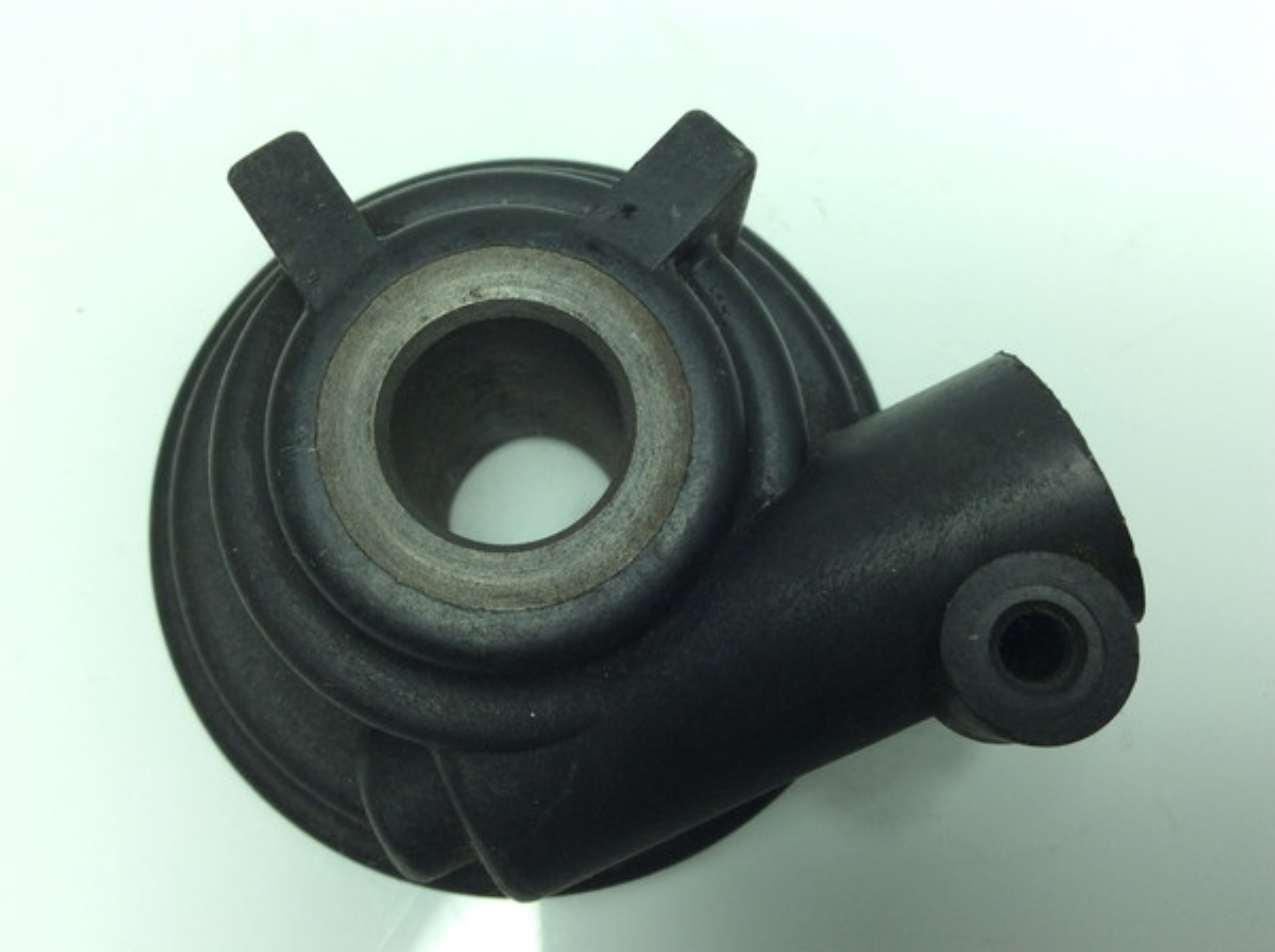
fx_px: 1177
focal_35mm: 32
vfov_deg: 44.0
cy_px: 476
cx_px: 638
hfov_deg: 56.9
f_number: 2.4
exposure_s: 1/250
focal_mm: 3.3
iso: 32
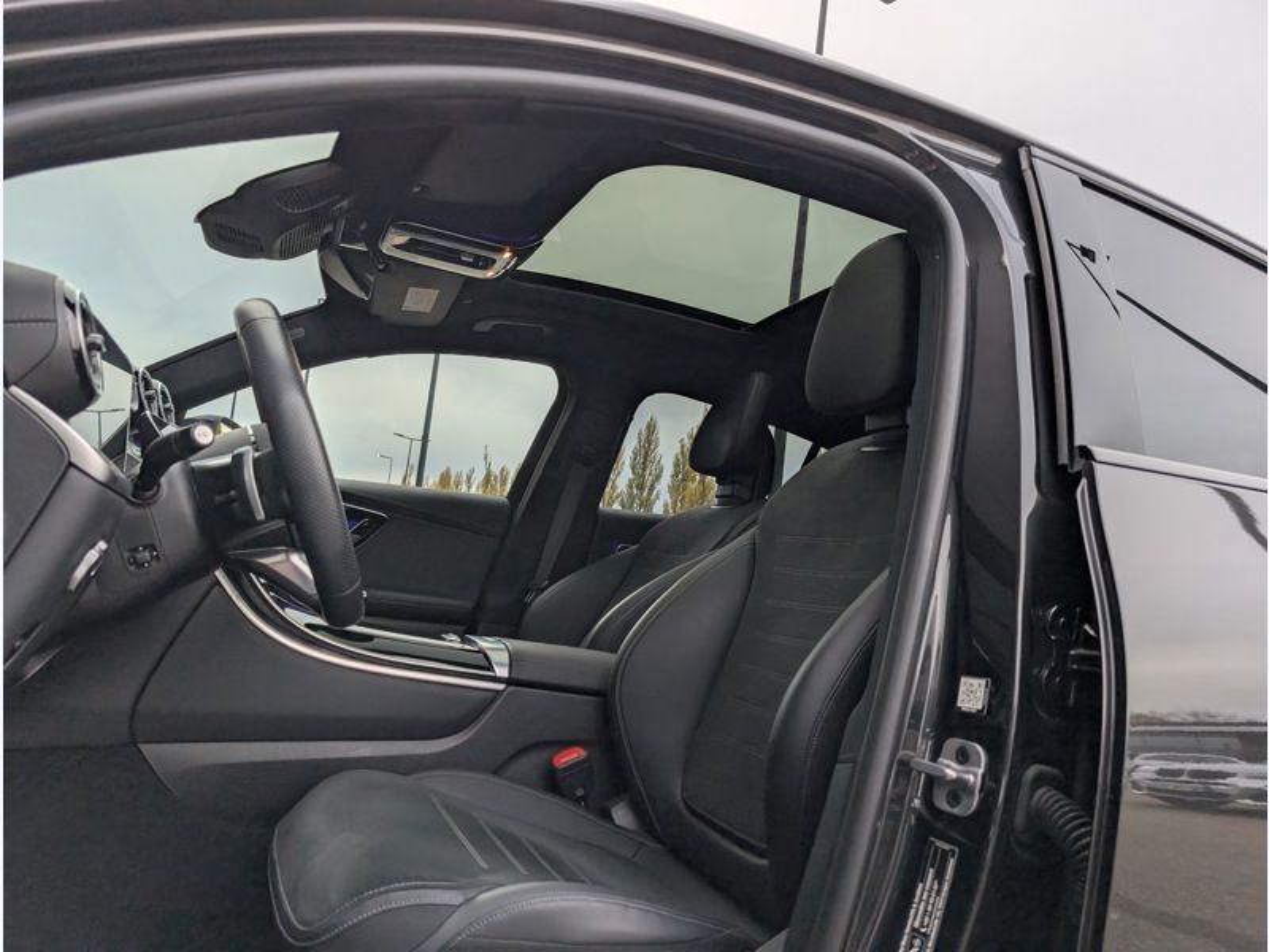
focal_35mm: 24
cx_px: 634
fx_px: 880
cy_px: 476
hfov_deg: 71.6
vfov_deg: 56.8
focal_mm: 6.9
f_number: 1.68
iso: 66
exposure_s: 1/430
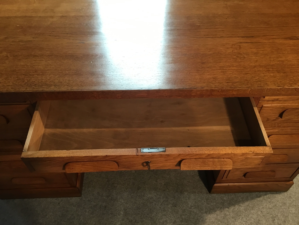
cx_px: 150
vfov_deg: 45.4
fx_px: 268
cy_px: 112
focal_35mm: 31
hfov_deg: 58.4
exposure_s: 1/33
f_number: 2.4
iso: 100
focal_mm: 3.3
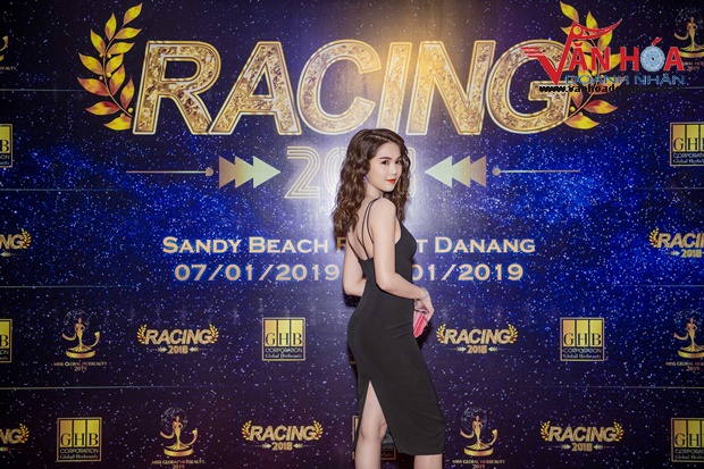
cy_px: 234
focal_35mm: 52
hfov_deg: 38.2
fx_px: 1017
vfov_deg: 26.0
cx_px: 352
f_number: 2.8
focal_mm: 52
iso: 1000
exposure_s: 1/200
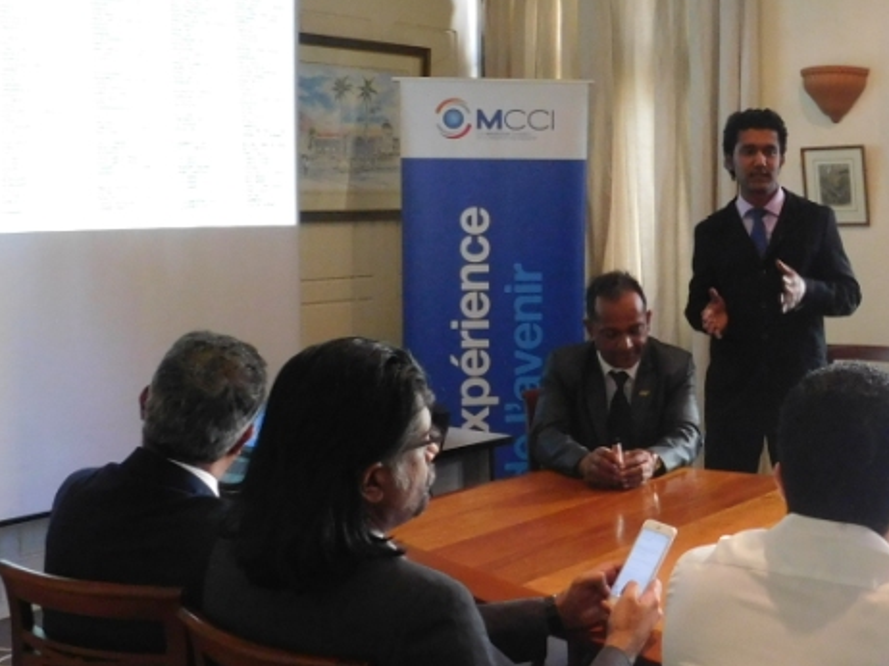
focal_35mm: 51
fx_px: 1309
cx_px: 720
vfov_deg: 28.4
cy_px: 246
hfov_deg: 36.2
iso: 400
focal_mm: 4
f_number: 3
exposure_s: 1/15
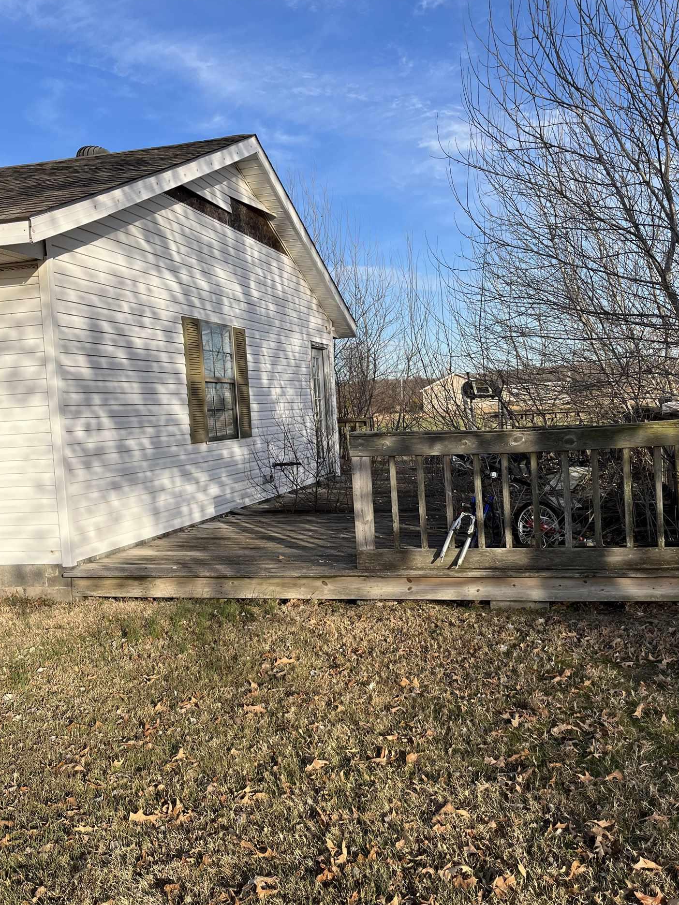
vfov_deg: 56.8
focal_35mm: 32
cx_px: 383
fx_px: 837
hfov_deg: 44.1
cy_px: 450
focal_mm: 5.1
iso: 50
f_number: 1.6
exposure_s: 1/2024
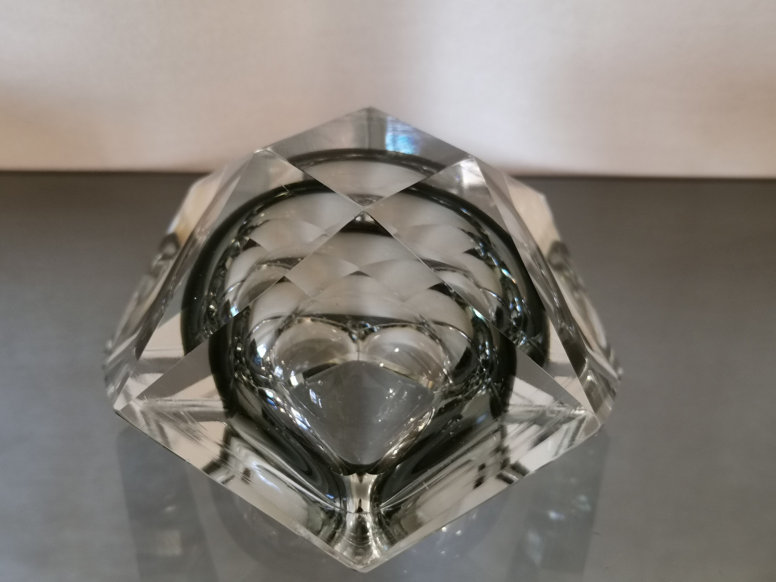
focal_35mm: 44
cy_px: 291
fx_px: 986
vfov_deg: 32.9
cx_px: 388
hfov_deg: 42.9
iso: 125
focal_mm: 5.58
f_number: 1.8
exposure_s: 1/50
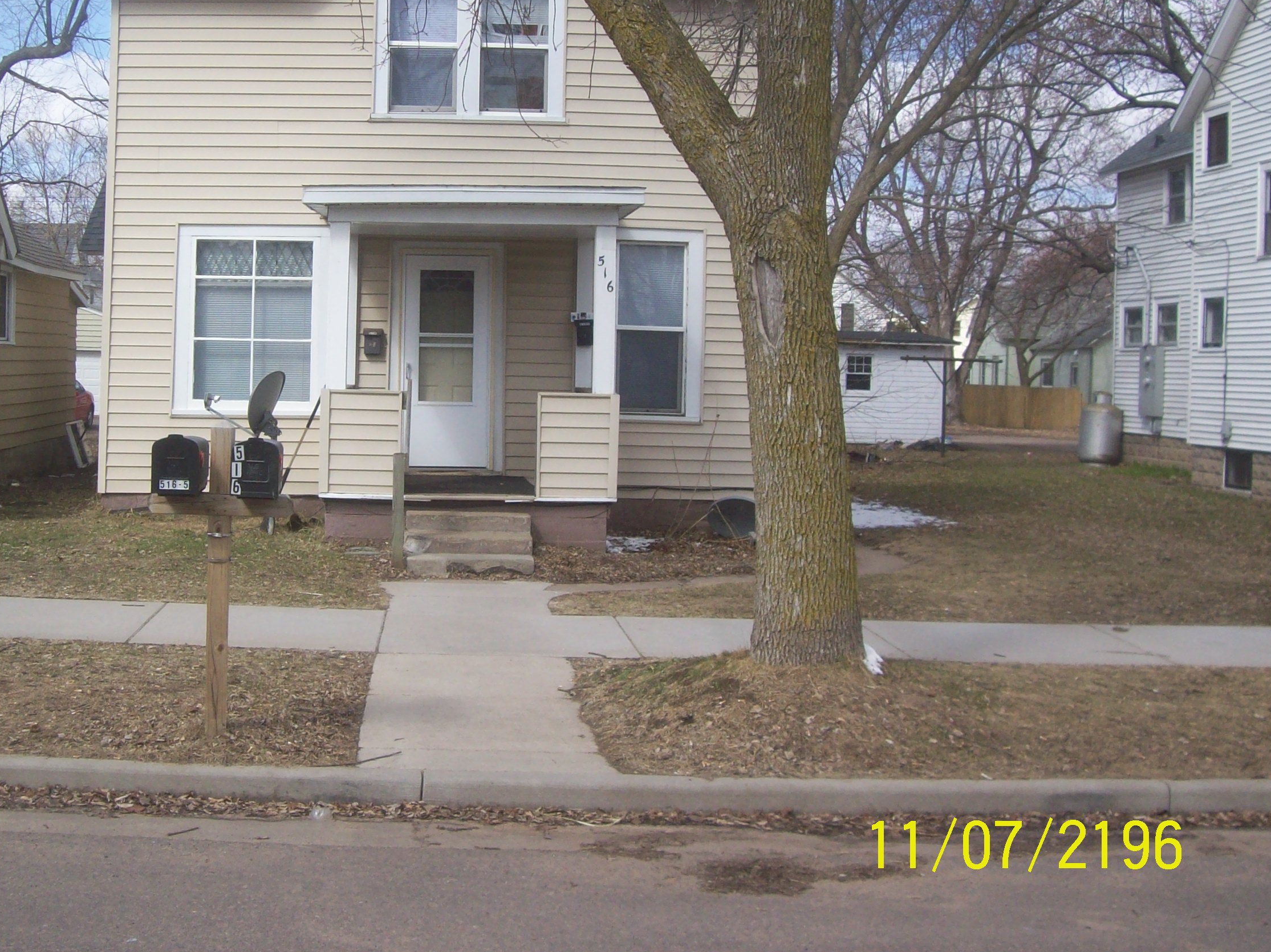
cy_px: 355
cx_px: 488
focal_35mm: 46
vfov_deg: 31.4
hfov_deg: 41.0
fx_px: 1688
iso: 80
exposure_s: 1/365
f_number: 4.8
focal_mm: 6
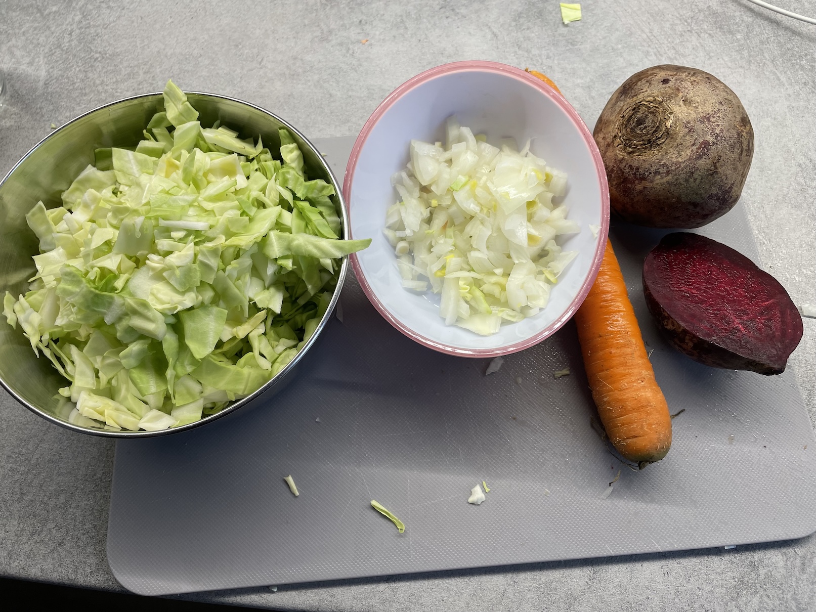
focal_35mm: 26
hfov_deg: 67.3
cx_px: 408
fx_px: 613
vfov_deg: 53.1
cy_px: 306
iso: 50
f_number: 1.6
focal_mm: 4.2
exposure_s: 1/100
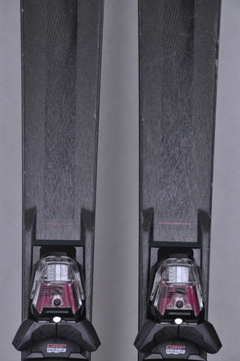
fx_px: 1579
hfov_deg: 8.7
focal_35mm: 158
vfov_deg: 13.1
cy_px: 180
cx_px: 120
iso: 3200
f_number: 9.5
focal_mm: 105
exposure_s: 1/125
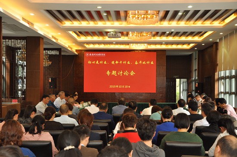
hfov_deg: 35.1
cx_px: 118
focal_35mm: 57
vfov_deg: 23.7
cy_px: 78
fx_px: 375
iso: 400
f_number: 5
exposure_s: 1/60
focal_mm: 38
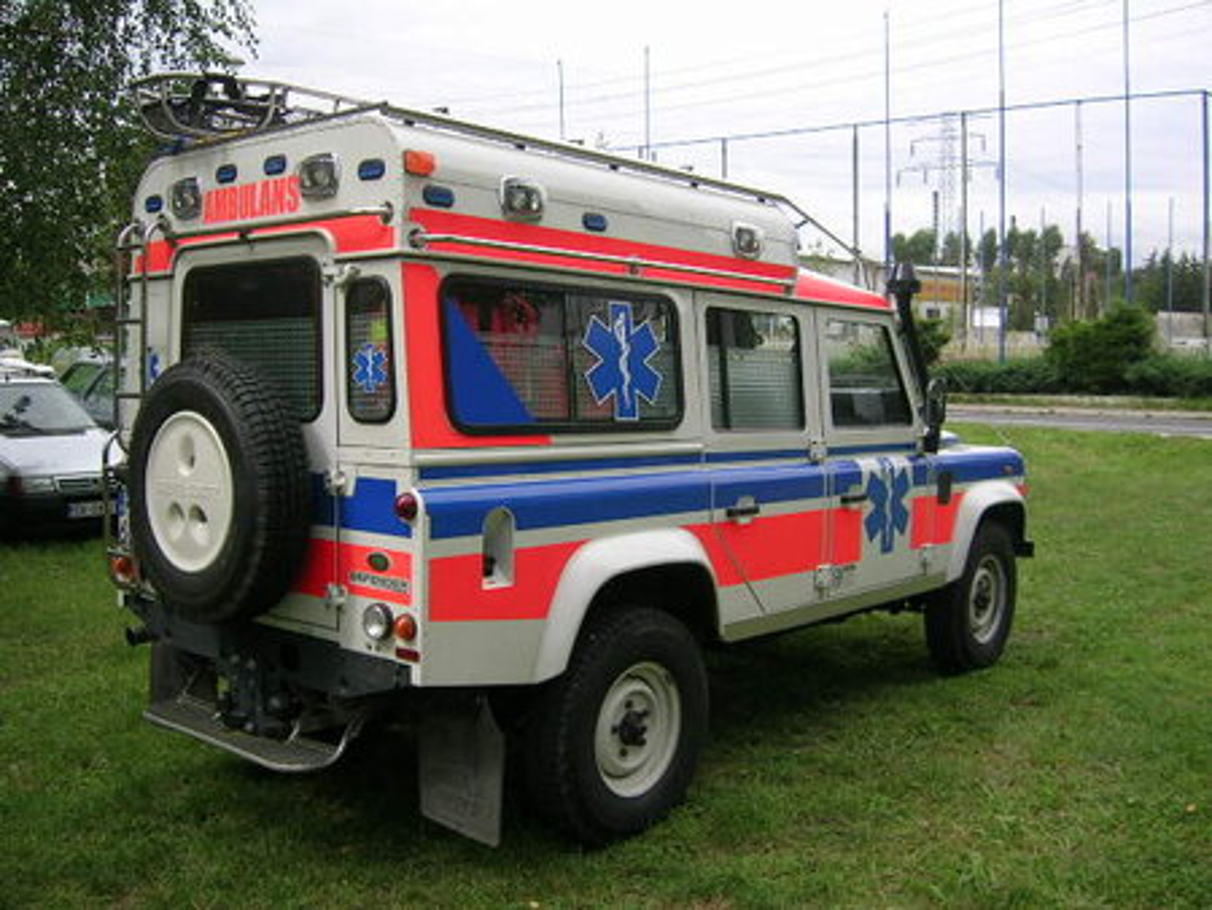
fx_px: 1226
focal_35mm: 35
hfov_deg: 52.6
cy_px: 455
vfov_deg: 40.7
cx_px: 606
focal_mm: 5.4
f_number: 2.8
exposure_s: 1/472
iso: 50
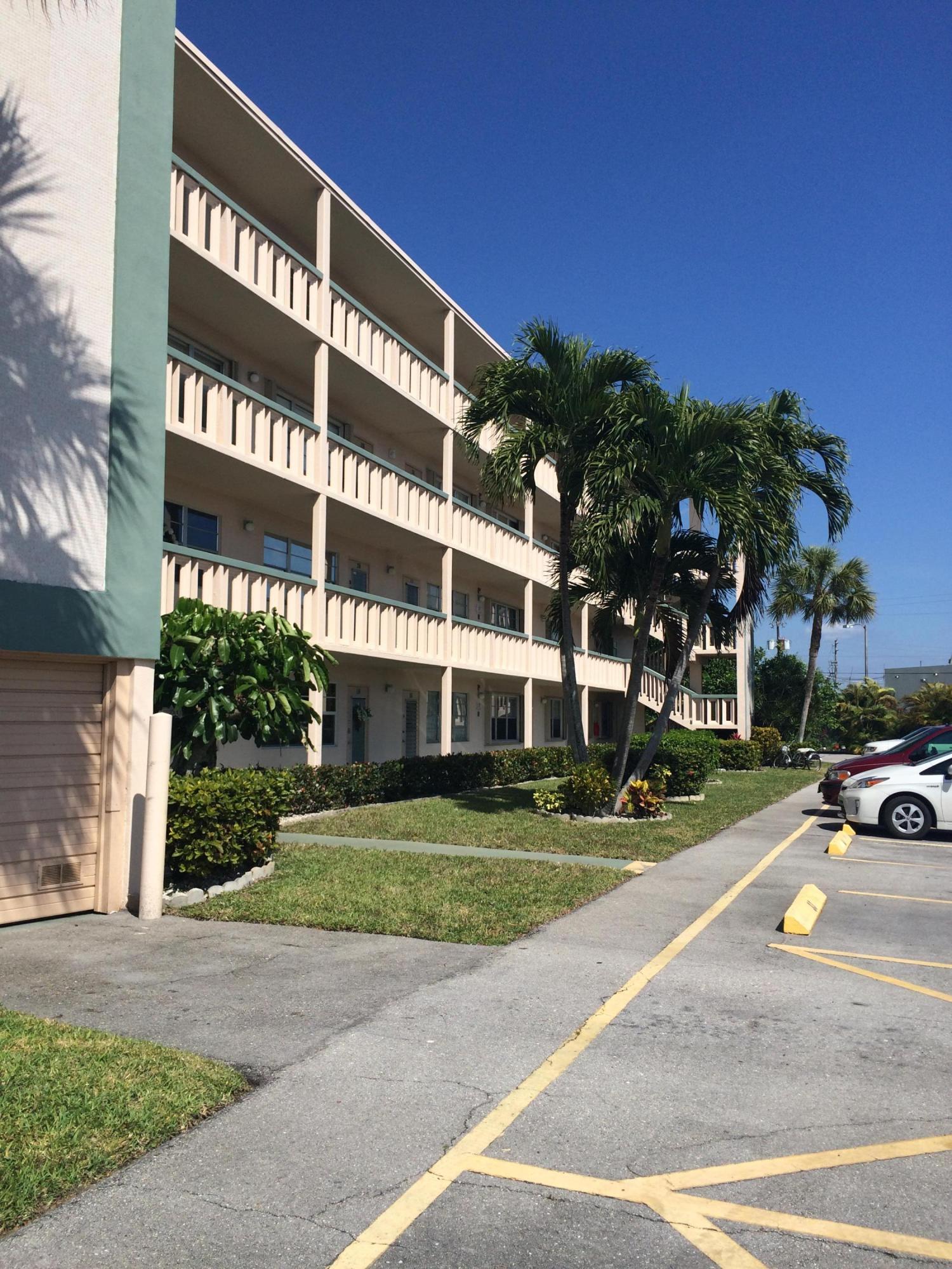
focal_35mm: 29
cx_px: 476
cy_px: 634
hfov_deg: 48.2
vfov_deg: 61.7
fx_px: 1063
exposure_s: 1/3425
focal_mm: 4.15
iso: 32
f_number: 2.2
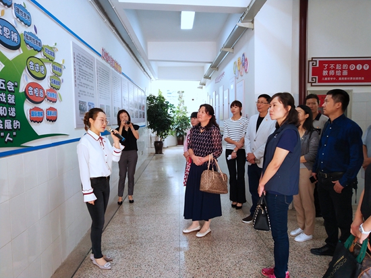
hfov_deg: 60.0
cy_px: 139
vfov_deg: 46.8
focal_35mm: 30
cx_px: 186
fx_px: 321
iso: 184
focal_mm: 3.95
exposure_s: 1/100
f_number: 1.8
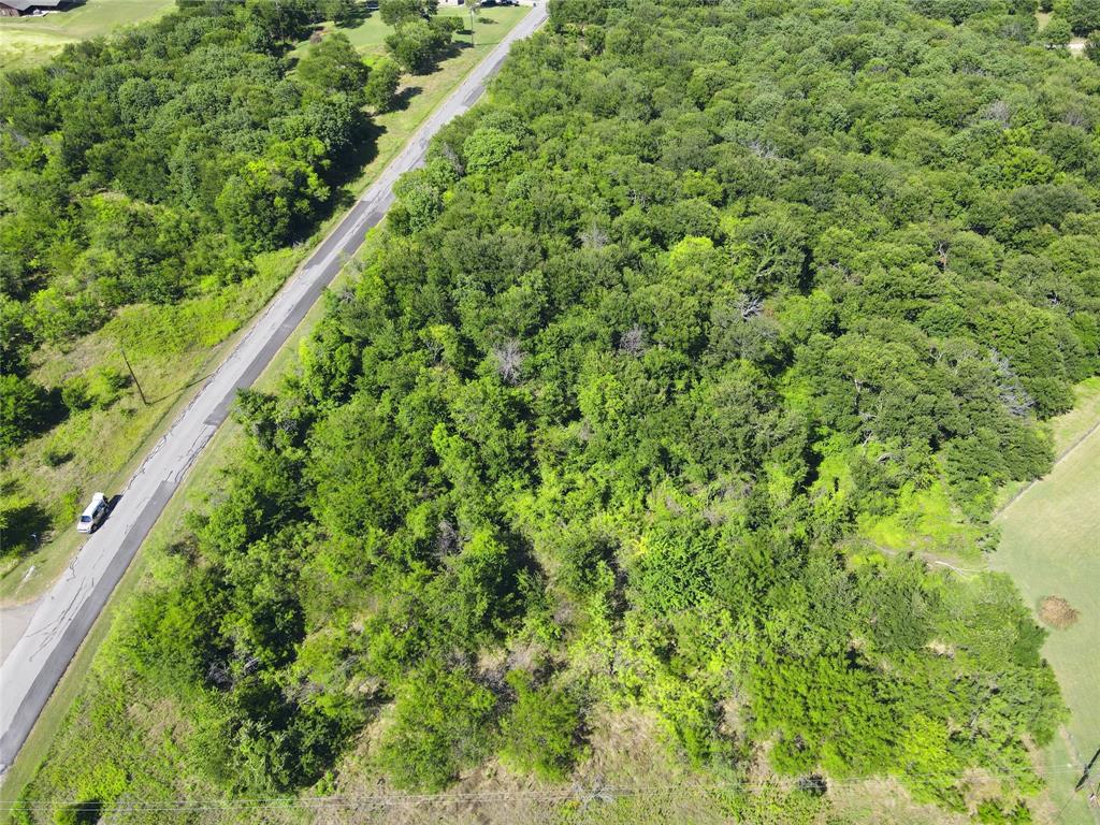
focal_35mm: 24
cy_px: 412
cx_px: 550
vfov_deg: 56.8
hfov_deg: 71.6
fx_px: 763
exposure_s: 1/350
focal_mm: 4.5
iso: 100
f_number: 2.8
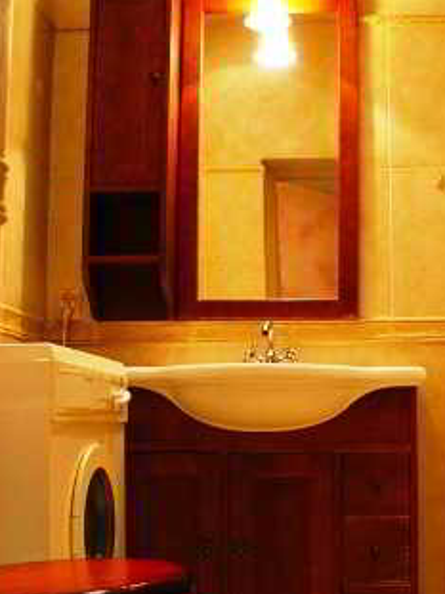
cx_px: 302
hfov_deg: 28.9
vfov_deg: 38.2
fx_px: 858
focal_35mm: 50
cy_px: 325
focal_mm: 18
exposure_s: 1/30
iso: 400
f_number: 3.5
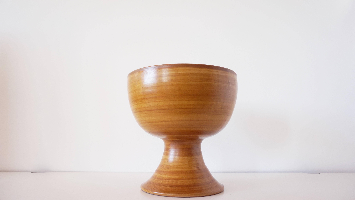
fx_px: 245
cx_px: 183
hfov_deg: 71.9
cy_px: 95
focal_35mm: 26
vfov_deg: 44.4
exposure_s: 1/160
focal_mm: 16
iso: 250
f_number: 4
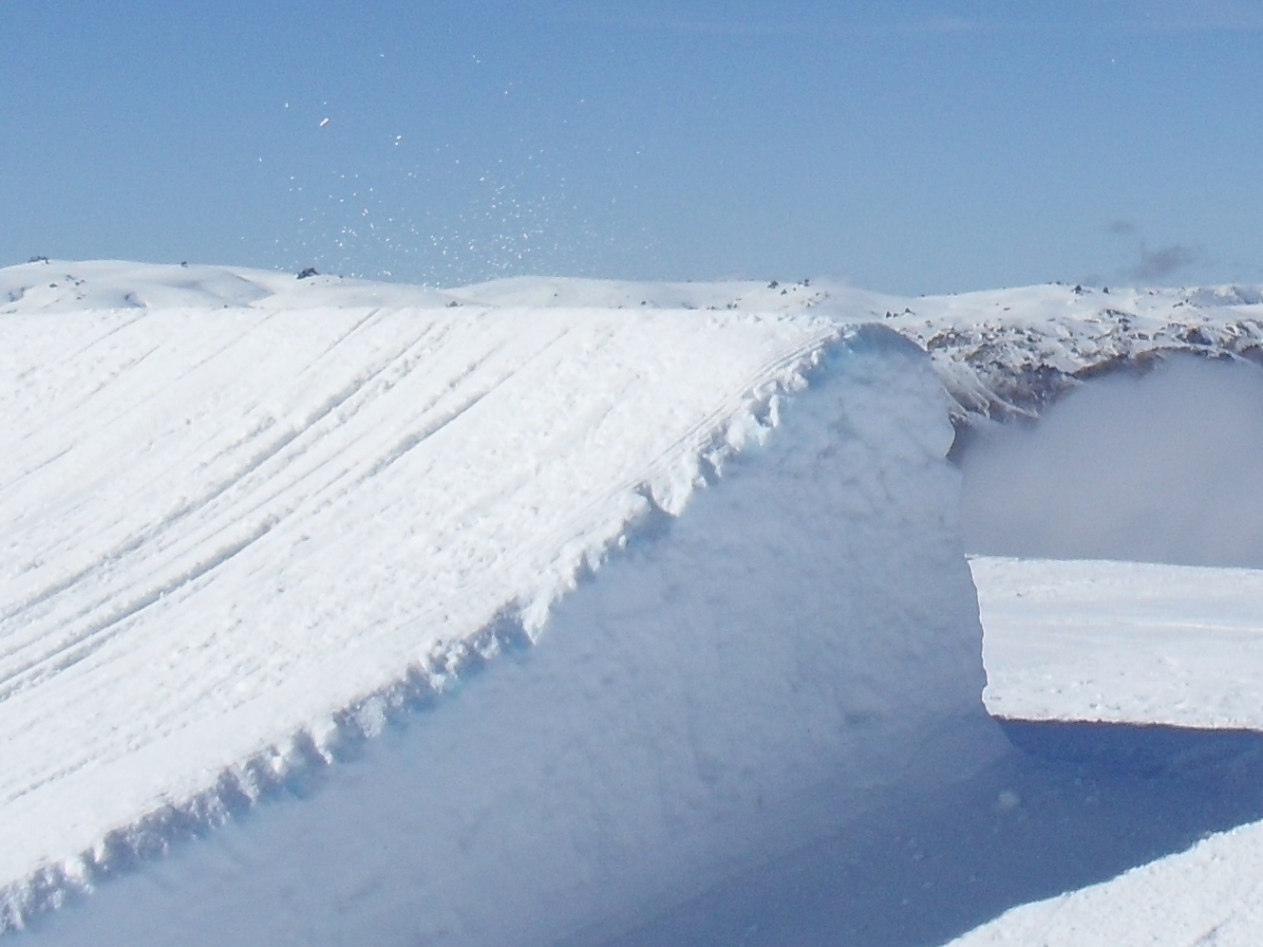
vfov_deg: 15.1
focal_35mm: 96
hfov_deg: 19.7
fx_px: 3503
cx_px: 1329
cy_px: -41
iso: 80
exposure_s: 1/350
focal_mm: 6.3
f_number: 8.4
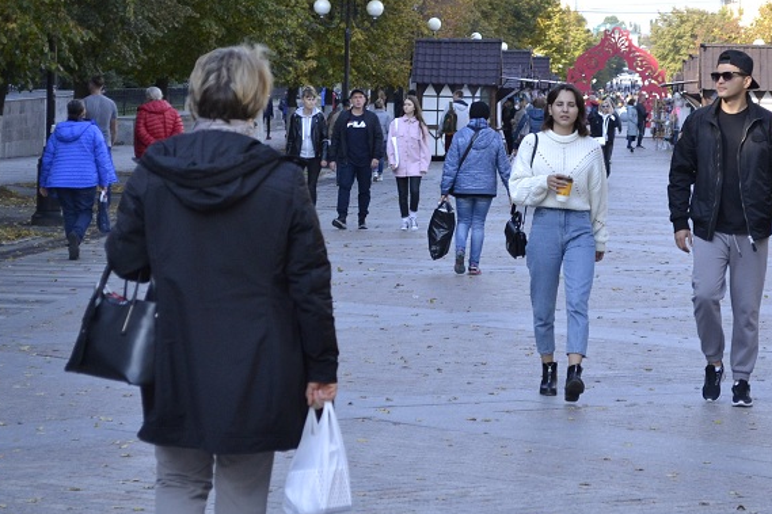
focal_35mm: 145
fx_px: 3106
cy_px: 110
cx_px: 444
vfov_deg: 9.4
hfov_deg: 14.2
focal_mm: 55
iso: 500
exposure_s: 1/500
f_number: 5.6
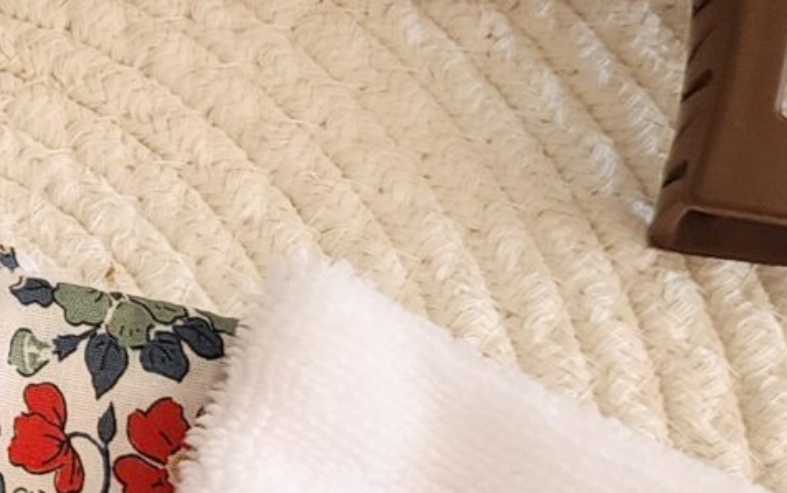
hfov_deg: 14.4
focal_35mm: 131
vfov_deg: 10.0
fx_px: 2811
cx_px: -539
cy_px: 106
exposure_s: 1/180
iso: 160
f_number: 1.8
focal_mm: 6.4
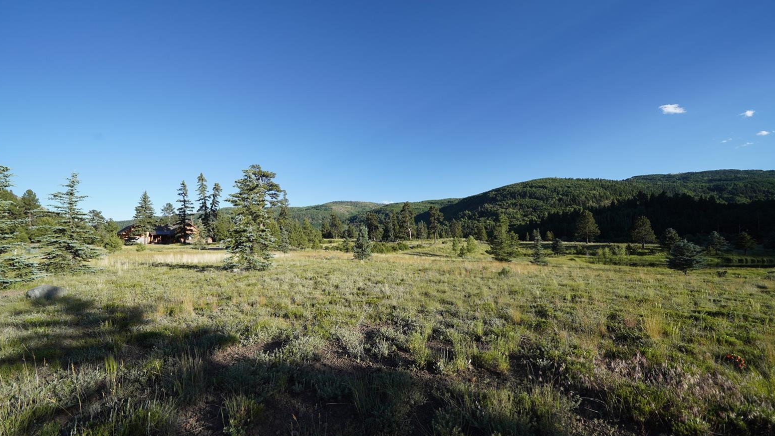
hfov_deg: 110.8
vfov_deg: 78.4
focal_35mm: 13
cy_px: 227
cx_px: 379
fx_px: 267
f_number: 8
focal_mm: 12
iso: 200
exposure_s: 1/250
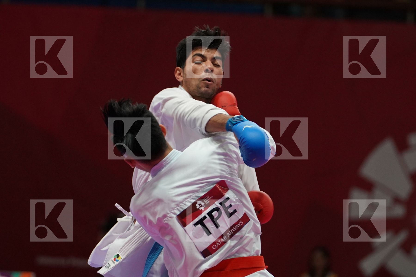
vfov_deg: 4.4
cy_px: 138
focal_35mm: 310
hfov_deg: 6.6
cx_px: 208
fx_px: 3582
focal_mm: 207
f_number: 4
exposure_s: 1/1000
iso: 3200
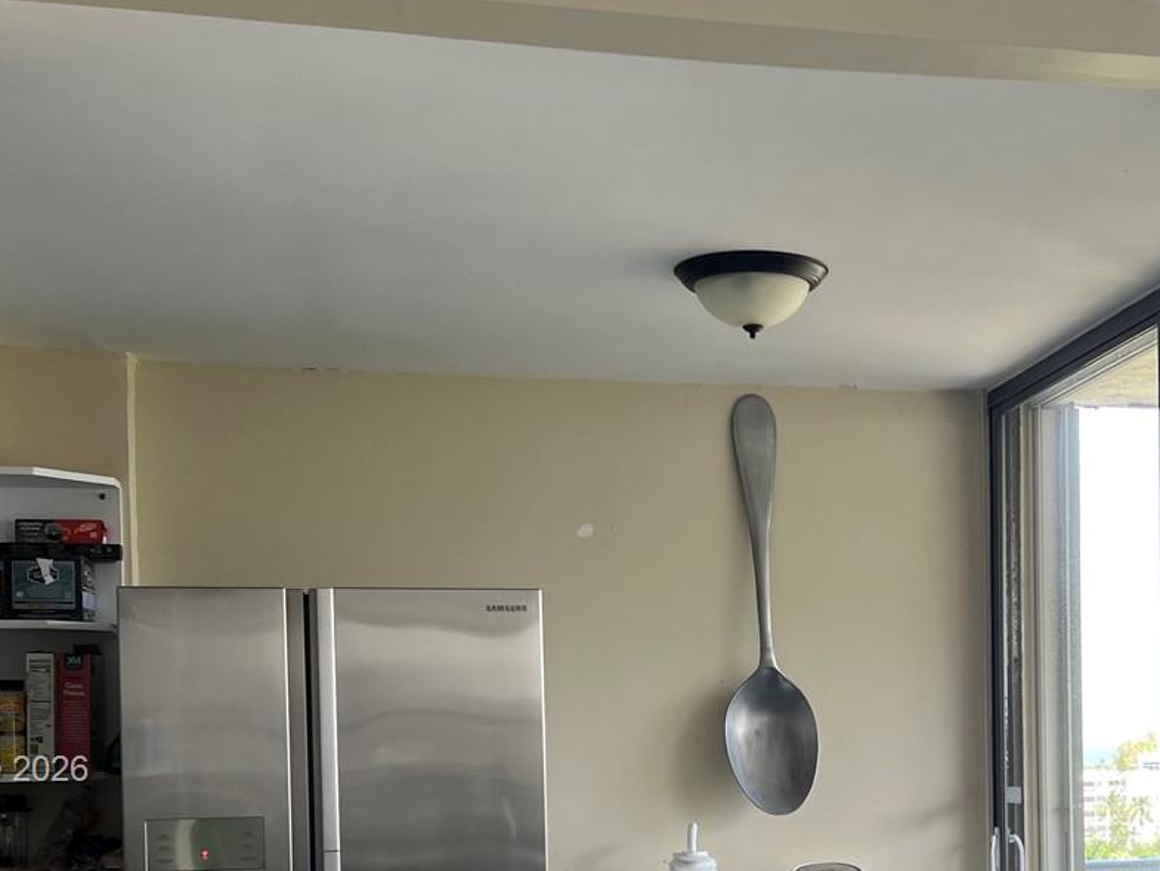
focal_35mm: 53
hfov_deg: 35.7
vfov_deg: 26.7
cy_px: 772
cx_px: 811
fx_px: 1776
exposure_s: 1/126
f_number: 1.5
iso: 32
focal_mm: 5.7
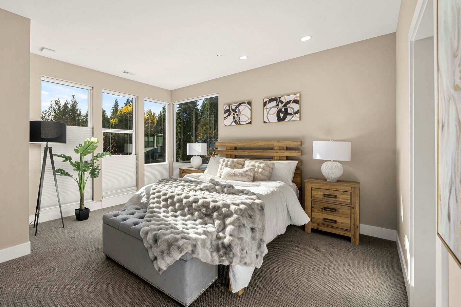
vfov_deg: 77.2
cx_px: 183
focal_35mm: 15
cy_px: 142
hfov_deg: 99.0
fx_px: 192
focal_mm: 12
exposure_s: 1/30
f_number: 6.7
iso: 200
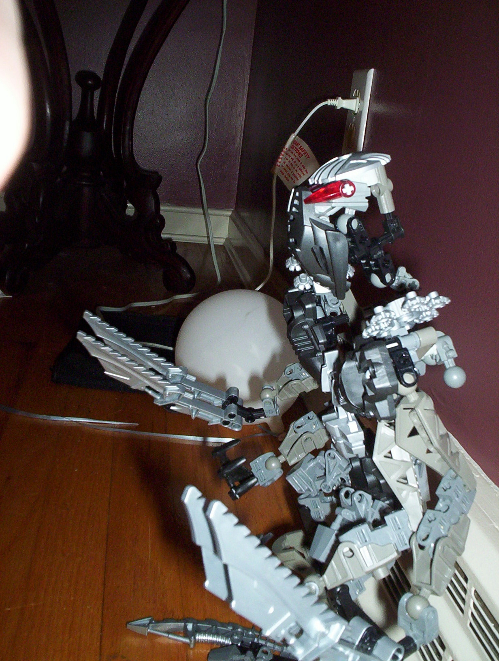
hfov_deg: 37.9
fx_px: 727
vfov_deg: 48.9
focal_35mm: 38
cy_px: 330
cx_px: 250
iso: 140
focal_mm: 4.99
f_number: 4.5
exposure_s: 1/60
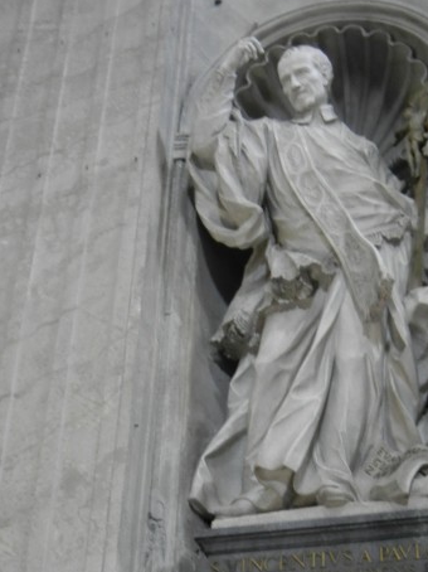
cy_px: 420
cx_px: 300
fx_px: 1089
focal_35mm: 66
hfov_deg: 22.1
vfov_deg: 29.0
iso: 200
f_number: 3.7
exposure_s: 1/5.4
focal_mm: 7.1
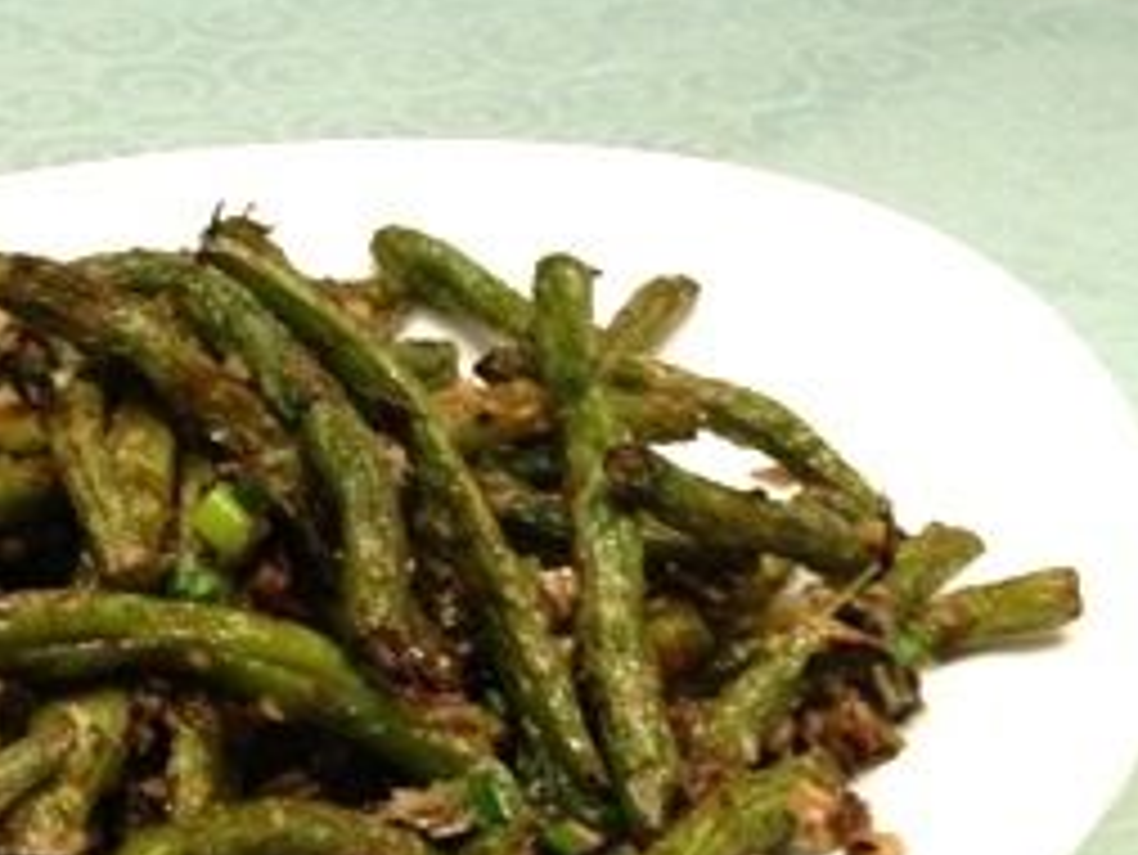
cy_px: 670
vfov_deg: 17.7
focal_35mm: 83
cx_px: 49
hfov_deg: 22.8
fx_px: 2730
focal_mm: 4.28
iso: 250
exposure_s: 1/20
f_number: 2.4
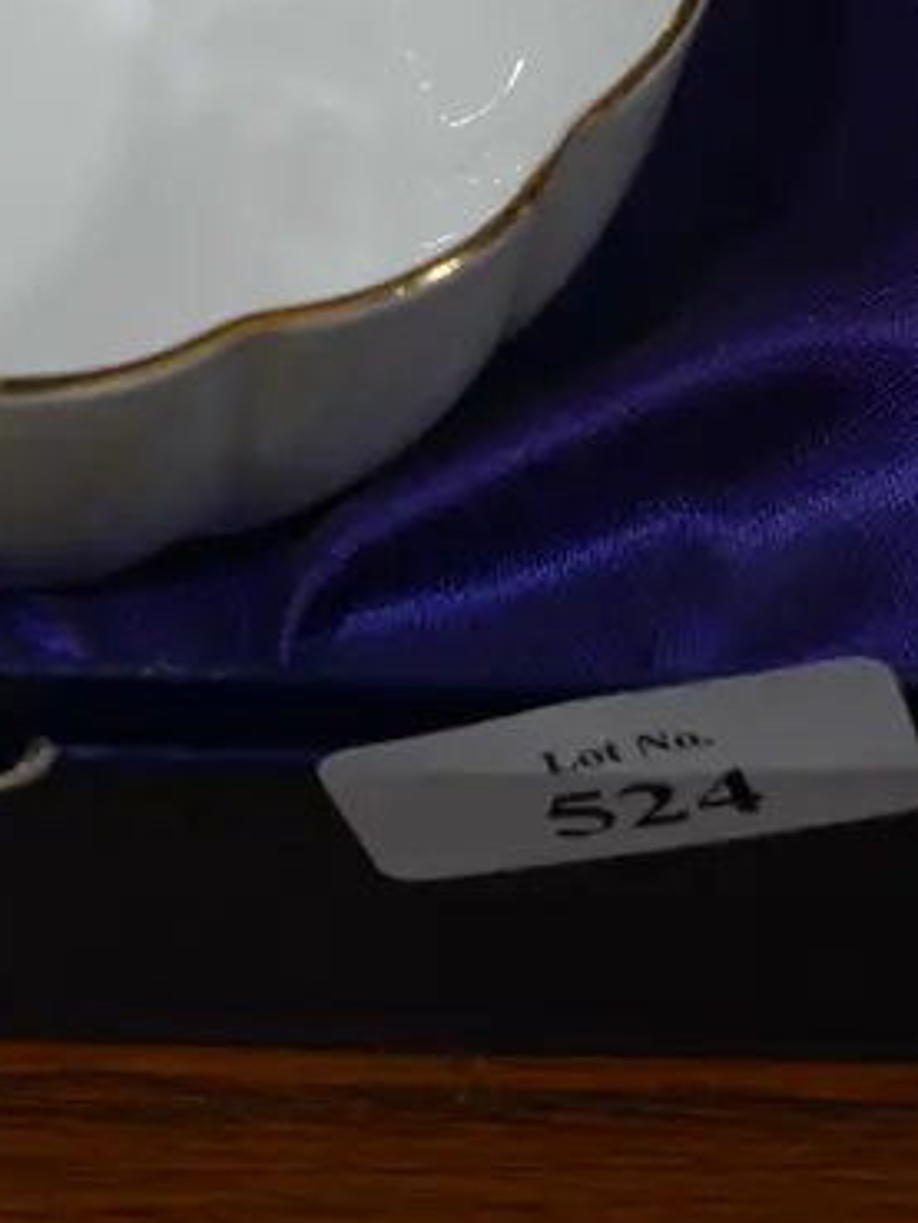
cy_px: -431
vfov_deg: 11.9
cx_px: 121
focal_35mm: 161
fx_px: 5690
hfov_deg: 9.2
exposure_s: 1/100
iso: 200
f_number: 5.4
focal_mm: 29
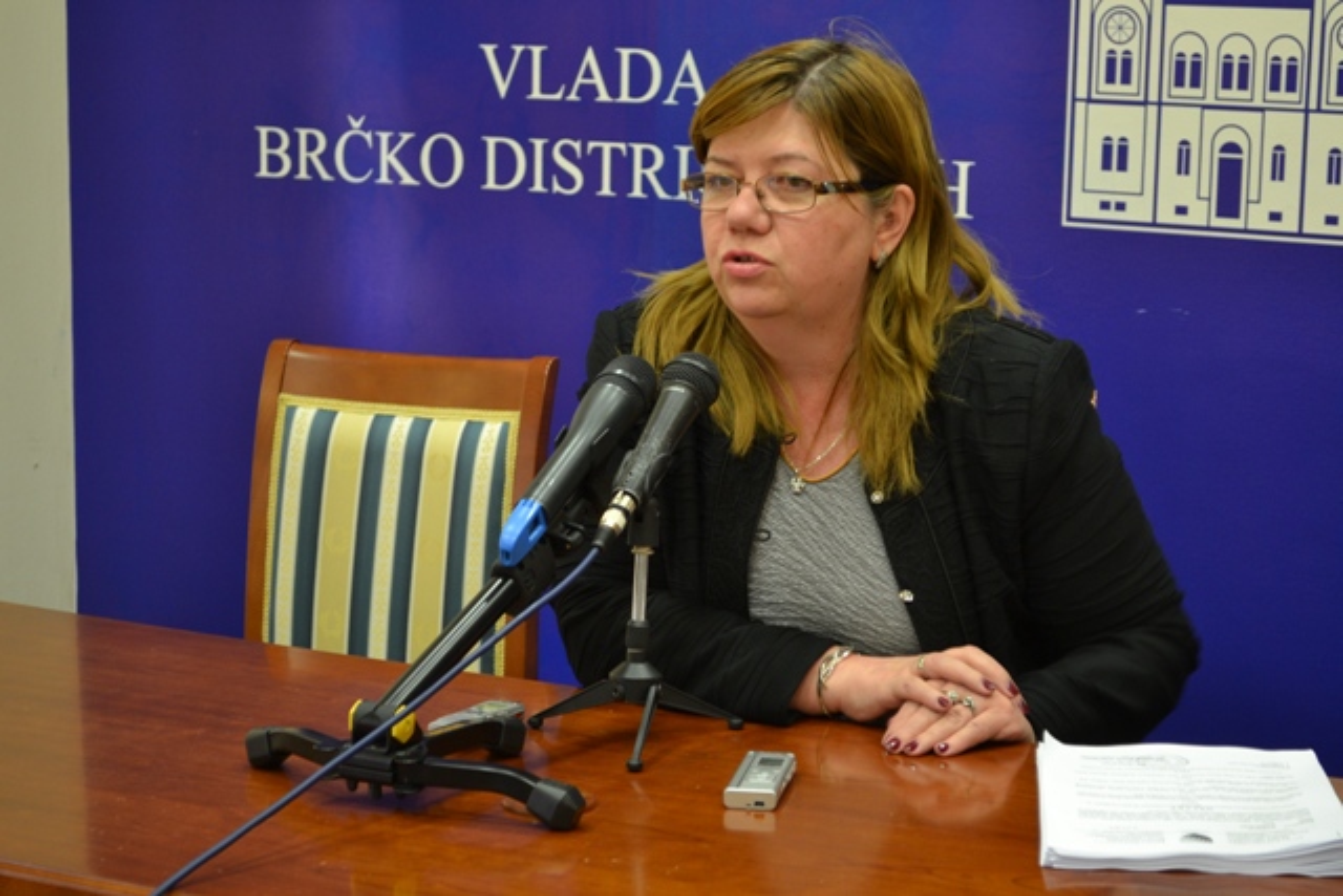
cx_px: 672
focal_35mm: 82
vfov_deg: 16.6
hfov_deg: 24.6
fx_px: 3078
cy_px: 448
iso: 560
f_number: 5.6
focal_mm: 55
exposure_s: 1/15
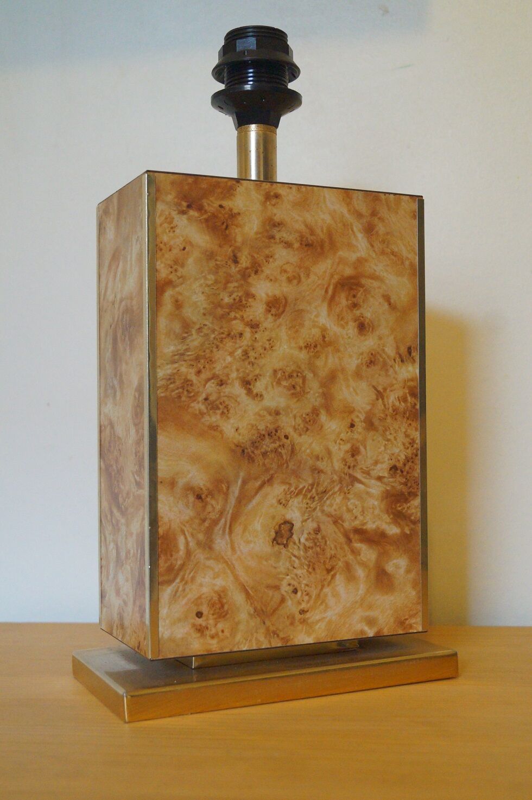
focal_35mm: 45
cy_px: 400
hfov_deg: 29.8
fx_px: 999
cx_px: 266
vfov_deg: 43.6
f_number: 4.5
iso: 3200
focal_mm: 30
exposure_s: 1/60
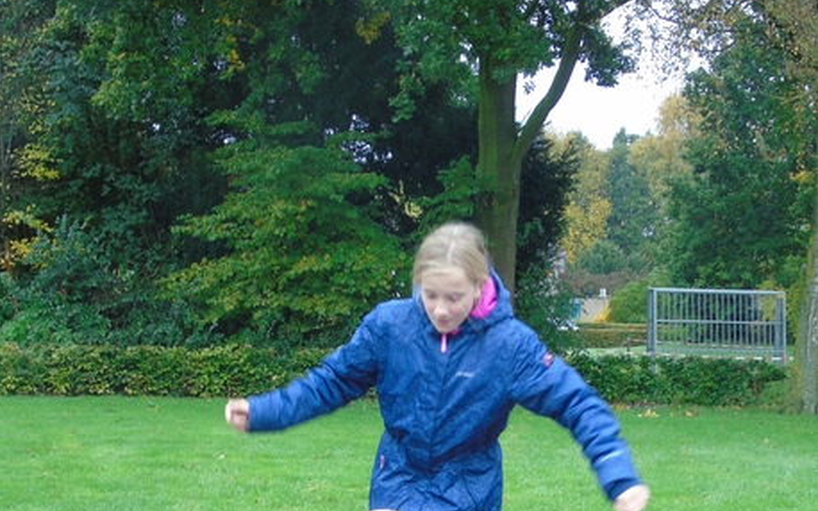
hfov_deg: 23.6
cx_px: 409
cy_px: 510
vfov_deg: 14.6
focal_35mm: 88
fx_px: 1961
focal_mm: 11
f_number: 4.5
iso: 80
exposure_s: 1/50
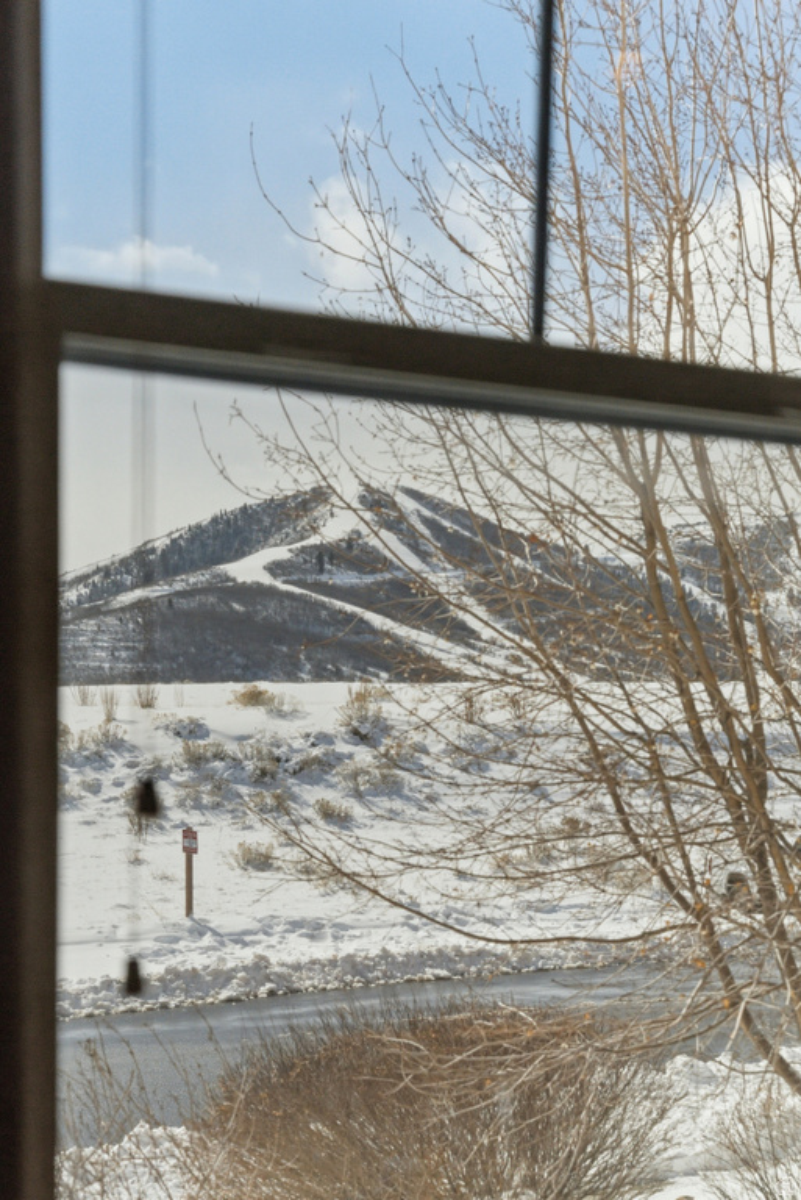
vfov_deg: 41.9
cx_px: 400
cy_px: 600
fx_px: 1566
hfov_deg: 28.7
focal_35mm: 47
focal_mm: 47
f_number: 4.5
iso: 2500
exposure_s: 1/5000
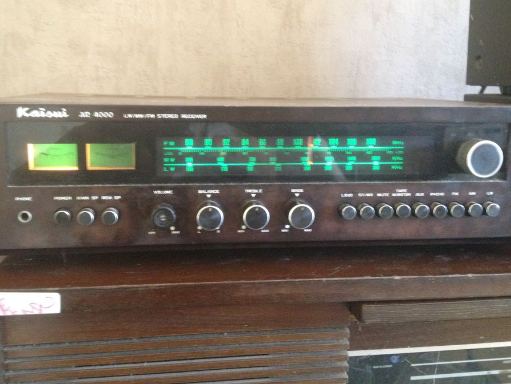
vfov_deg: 36.8
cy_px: 173
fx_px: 576
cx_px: 246
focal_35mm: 39
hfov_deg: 47.8
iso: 500
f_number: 2.4
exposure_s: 1/15
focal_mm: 4.28
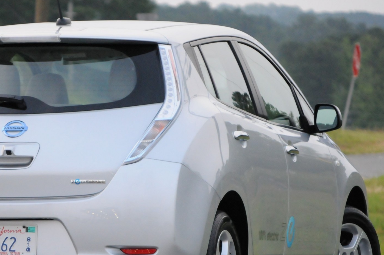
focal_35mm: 322
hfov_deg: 6.4
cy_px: 165
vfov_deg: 4.3
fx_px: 3431
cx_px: 135
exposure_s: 1/640
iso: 2000
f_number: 4.8
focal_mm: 120
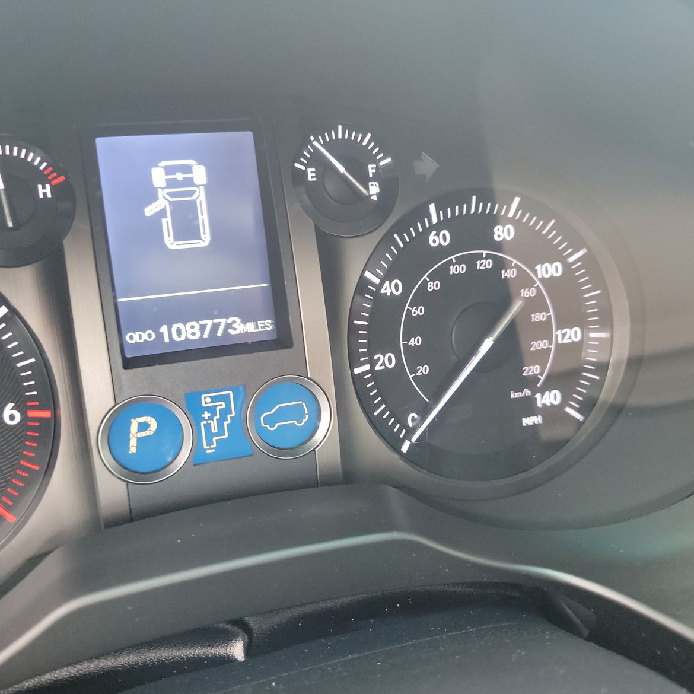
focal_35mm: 29
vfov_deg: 55.6
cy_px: 354
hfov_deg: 55.6
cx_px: 323
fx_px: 658
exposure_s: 1/59
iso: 1134
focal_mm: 6.7
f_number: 1.8
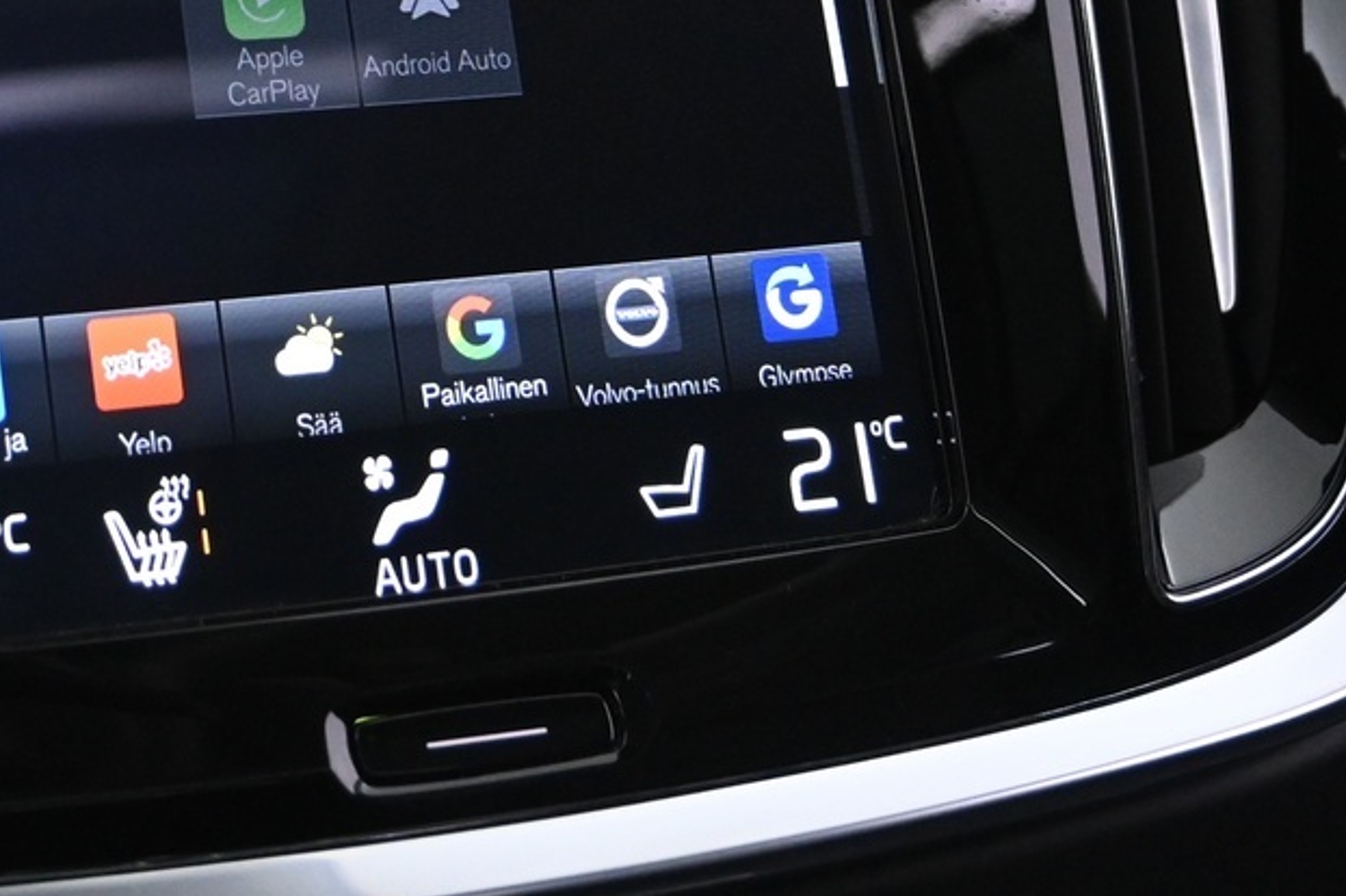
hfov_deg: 23.0
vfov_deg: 15.4
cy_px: -130
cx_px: 126
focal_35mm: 86
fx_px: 3214
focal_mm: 22
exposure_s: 1/30
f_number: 4
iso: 2500
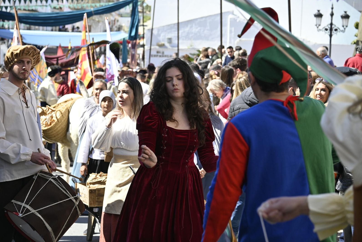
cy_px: 120
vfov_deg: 11.6
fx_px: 1186
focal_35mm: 118
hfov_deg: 17.3
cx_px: 182
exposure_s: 1/500
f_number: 5.6
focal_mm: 78
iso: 200
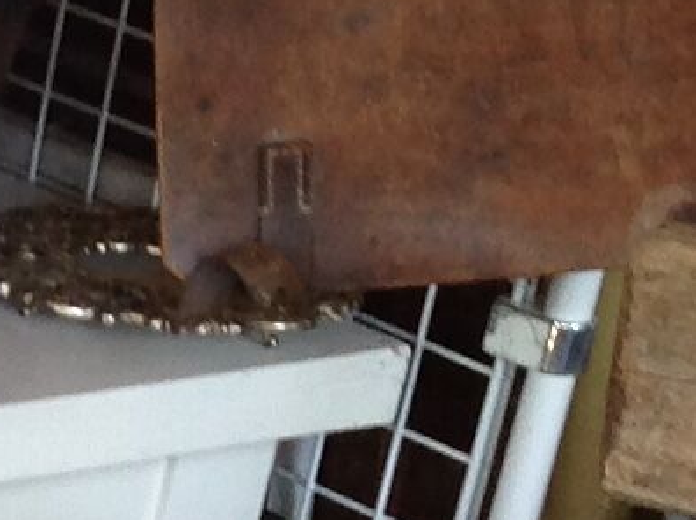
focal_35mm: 229
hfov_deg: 7.9
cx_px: -1093
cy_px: 1625
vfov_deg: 6.0
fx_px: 4599
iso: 64
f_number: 2.4
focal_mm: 4.28
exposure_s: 1/24
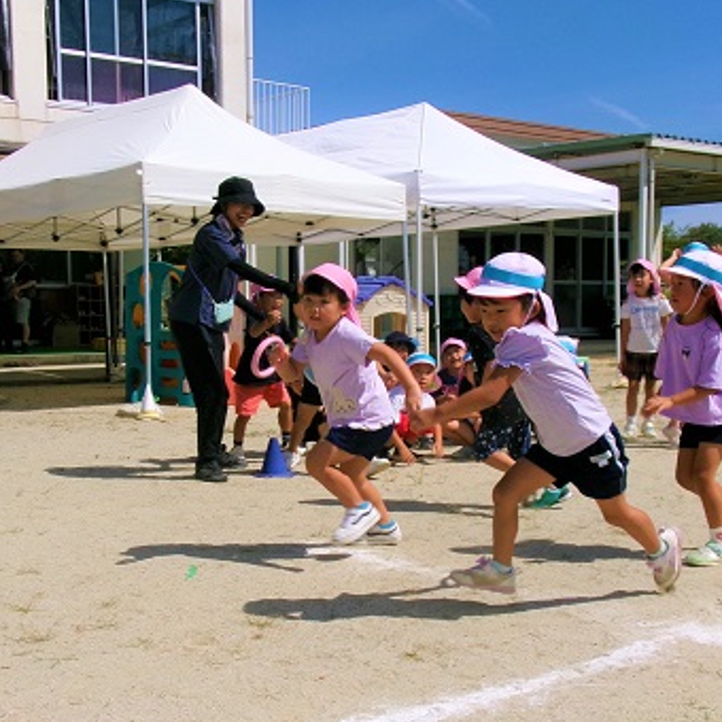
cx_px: 357
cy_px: 458
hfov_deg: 33.4
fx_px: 1203
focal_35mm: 51
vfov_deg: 33.2
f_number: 10.8
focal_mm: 5.1
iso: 100
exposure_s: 1/300
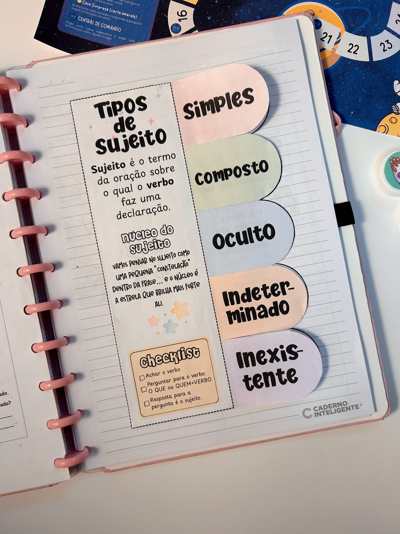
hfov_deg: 53.1
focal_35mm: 26
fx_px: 401
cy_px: 267
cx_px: 200
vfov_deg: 67.3
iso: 80
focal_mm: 5.7
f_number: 1.5
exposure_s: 1/120
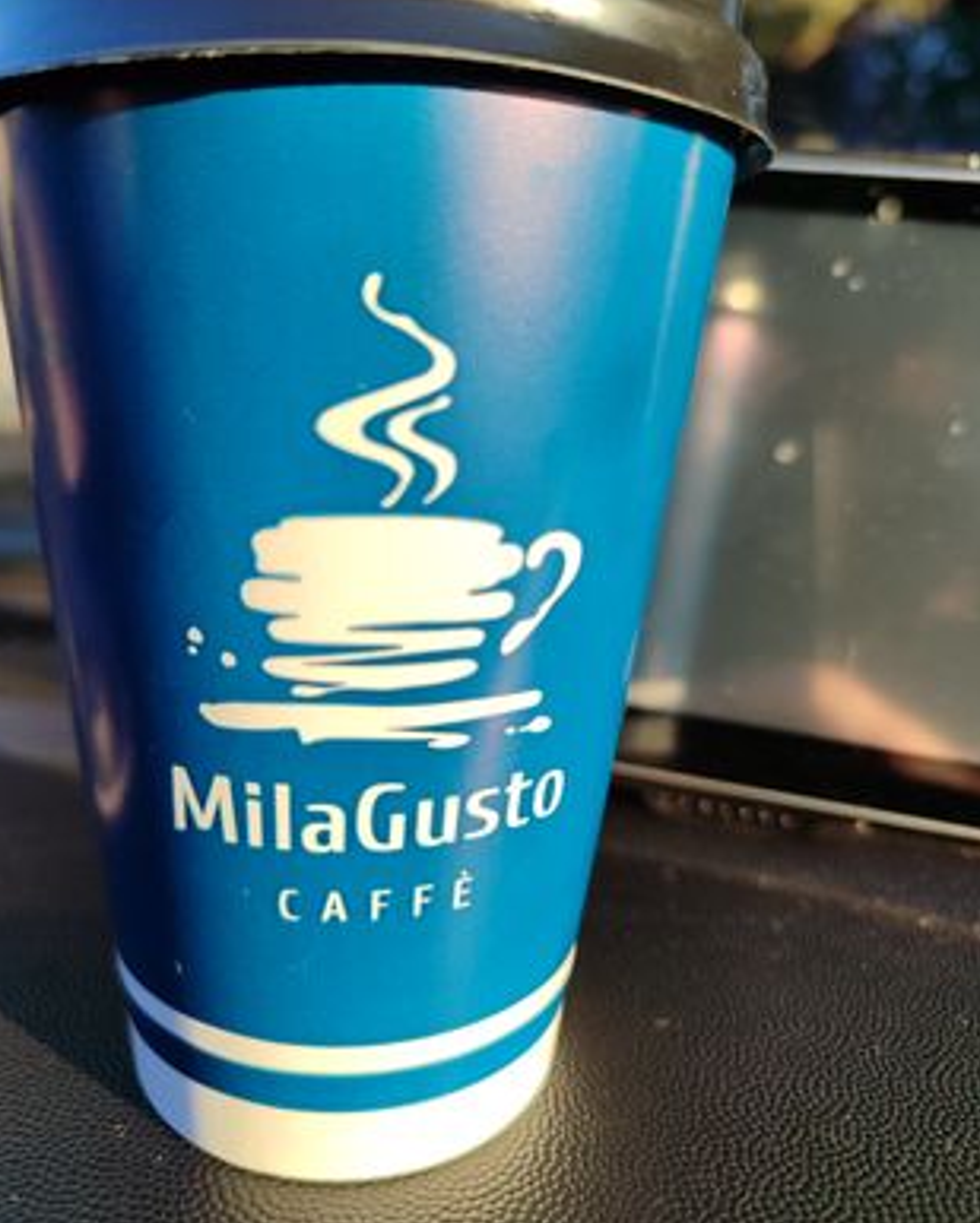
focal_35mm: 27
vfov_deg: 64.0
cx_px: 479
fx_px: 979
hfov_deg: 53.2
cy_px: 597
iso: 50
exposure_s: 1/189
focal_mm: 5.95
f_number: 1.89
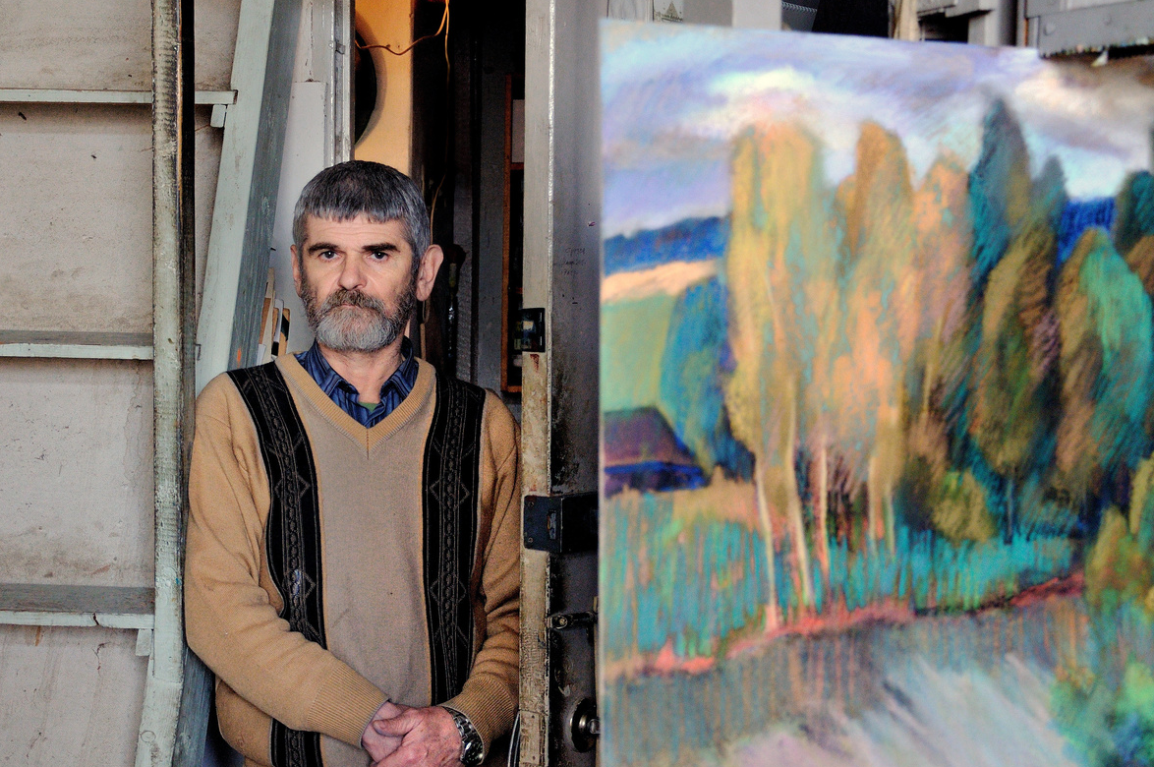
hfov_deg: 32.0
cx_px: 467
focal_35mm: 63
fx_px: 2004
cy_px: 373
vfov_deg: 21.7
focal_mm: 35
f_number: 4.5
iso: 800
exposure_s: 1/40
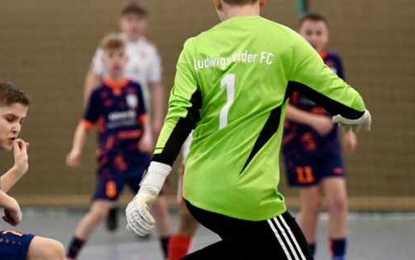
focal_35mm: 308
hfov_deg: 6.8
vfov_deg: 4.3
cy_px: 207
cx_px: 121
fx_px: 3485
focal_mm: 150
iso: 8000
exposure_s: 1/1600
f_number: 2.8
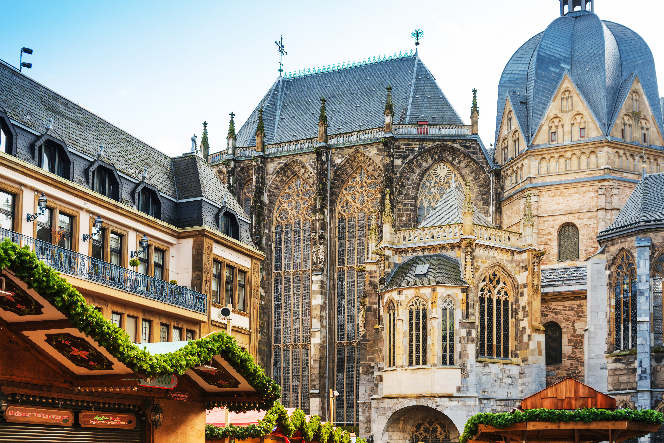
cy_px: 222
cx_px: 332
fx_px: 701
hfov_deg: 50.7
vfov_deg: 35.1
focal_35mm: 38
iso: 100
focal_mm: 38
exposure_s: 1/80
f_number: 7.1
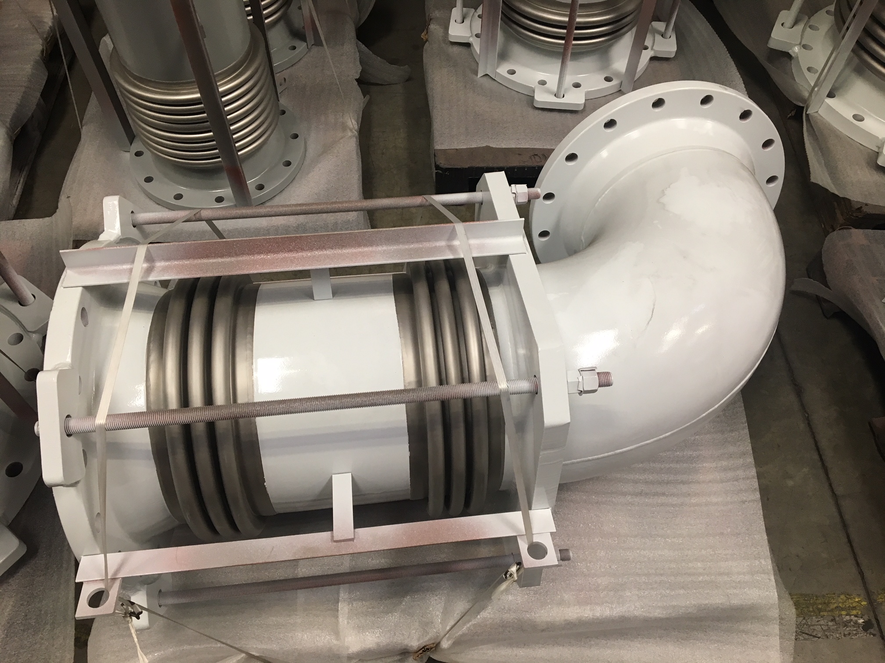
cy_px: 332
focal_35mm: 29
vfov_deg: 48.2
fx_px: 741
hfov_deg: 61.7
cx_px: 442
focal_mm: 4.15
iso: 100
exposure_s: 1/33
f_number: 2.2
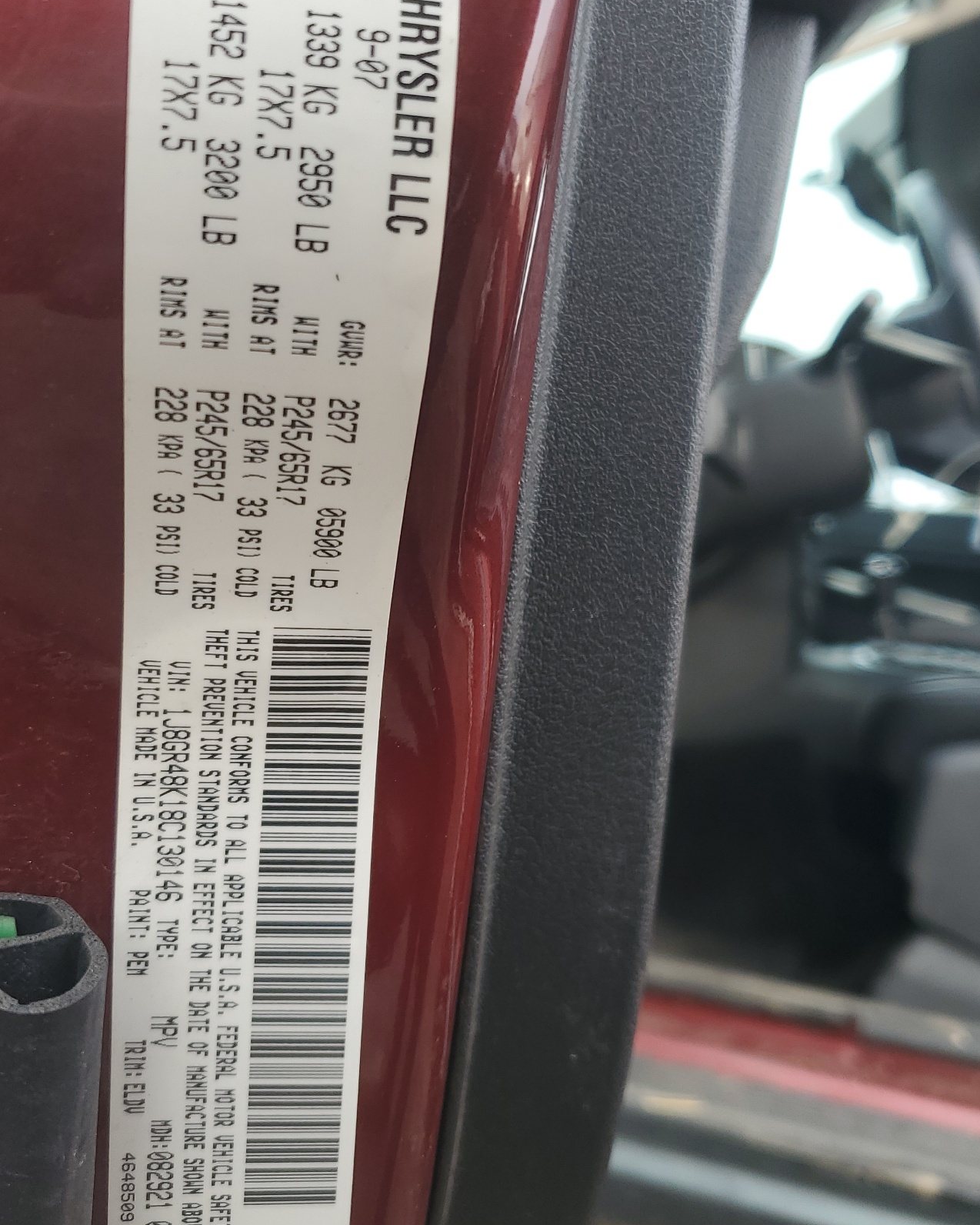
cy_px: 557
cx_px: 468
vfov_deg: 52.8
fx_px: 1232
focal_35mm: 34
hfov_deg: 43.4
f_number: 1.5
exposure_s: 1/164
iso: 50
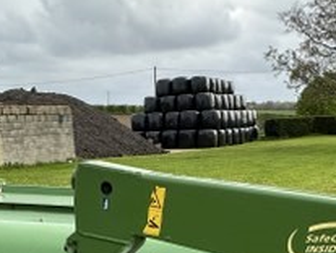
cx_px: 172
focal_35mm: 54
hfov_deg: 35.5
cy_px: 375
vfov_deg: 22.5
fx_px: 525
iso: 40
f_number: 2.2
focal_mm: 2.22
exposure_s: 1/406
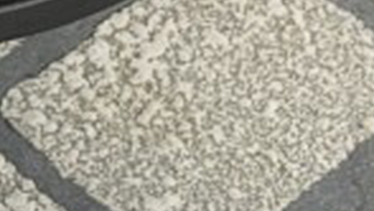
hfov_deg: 5.6
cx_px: -192
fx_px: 3762
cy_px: -569
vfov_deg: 3.1
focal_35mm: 379
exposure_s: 1/855
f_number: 1.78
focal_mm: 6.76
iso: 100
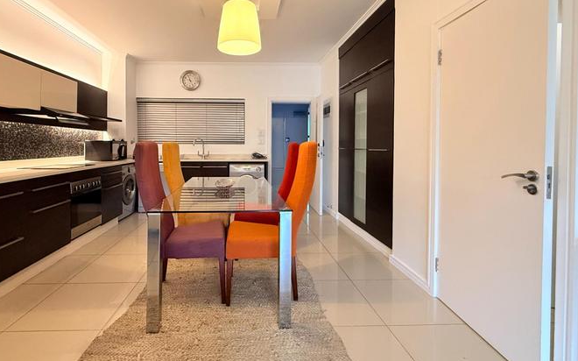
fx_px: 283
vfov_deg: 64.5
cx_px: 255
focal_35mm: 18
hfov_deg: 90.7
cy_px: 150
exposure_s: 1/50
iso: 400
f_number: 2.2
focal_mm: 2.22
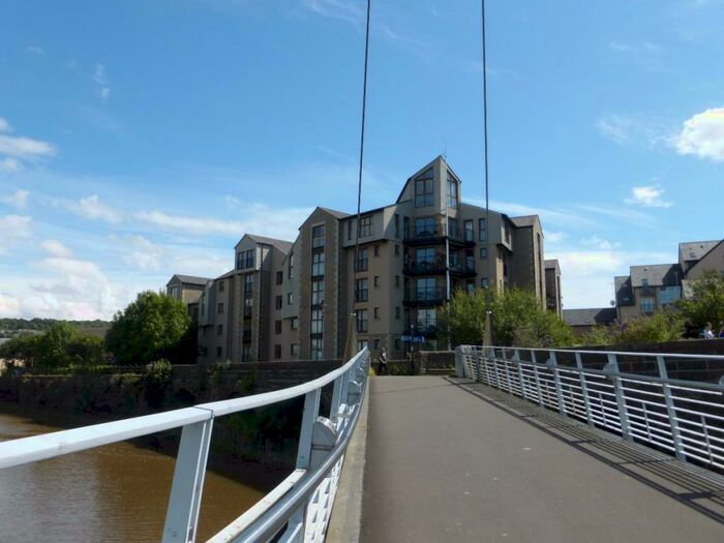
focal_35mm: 28
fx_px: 586
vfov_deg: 49.7
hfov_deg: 63.4
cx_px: 362
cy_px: 272
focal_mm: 4.8
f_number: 4
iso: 100
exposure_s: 1/1000
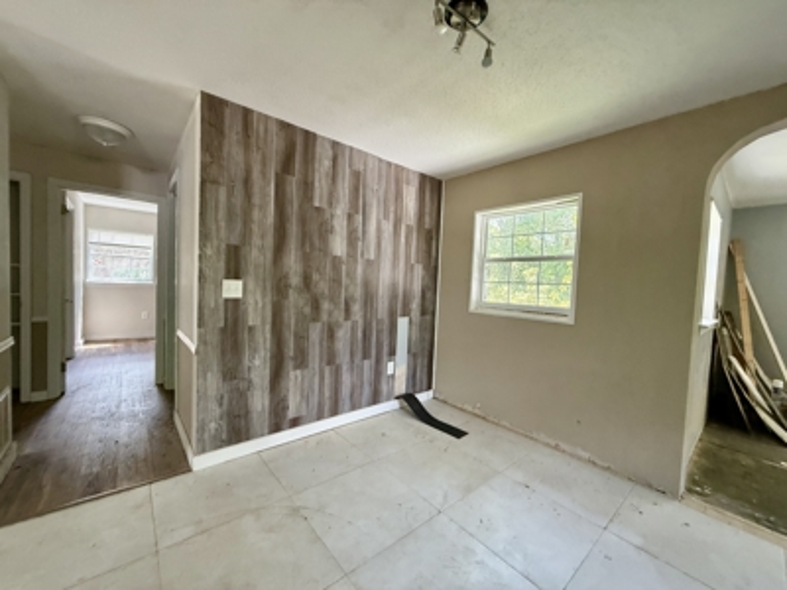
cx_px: 394
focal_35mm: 14
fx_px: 318
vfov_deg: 85.7
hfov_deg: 102.1
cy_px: 295
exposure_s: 1/83
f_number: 2.2
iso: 400
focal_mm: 2.22
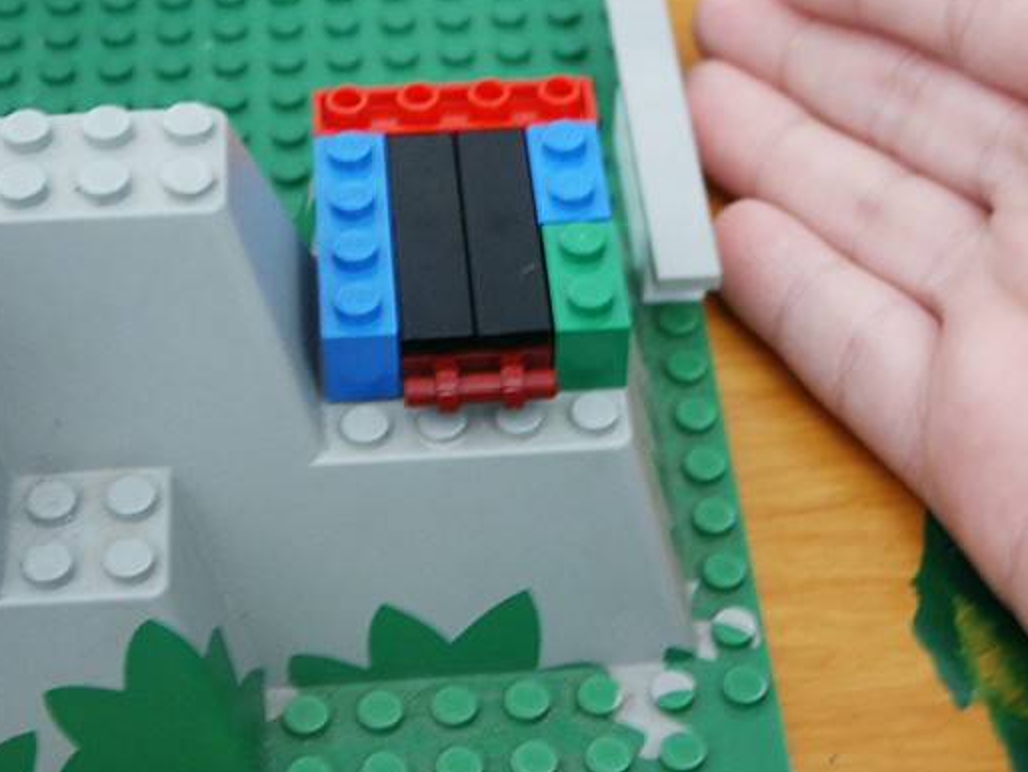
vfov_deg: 16.2
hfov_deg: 21.5
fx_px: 2704
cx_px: 524
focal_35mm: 91
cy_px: 340
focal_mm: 15.51
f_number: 3.6
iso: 200
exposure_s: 1/10
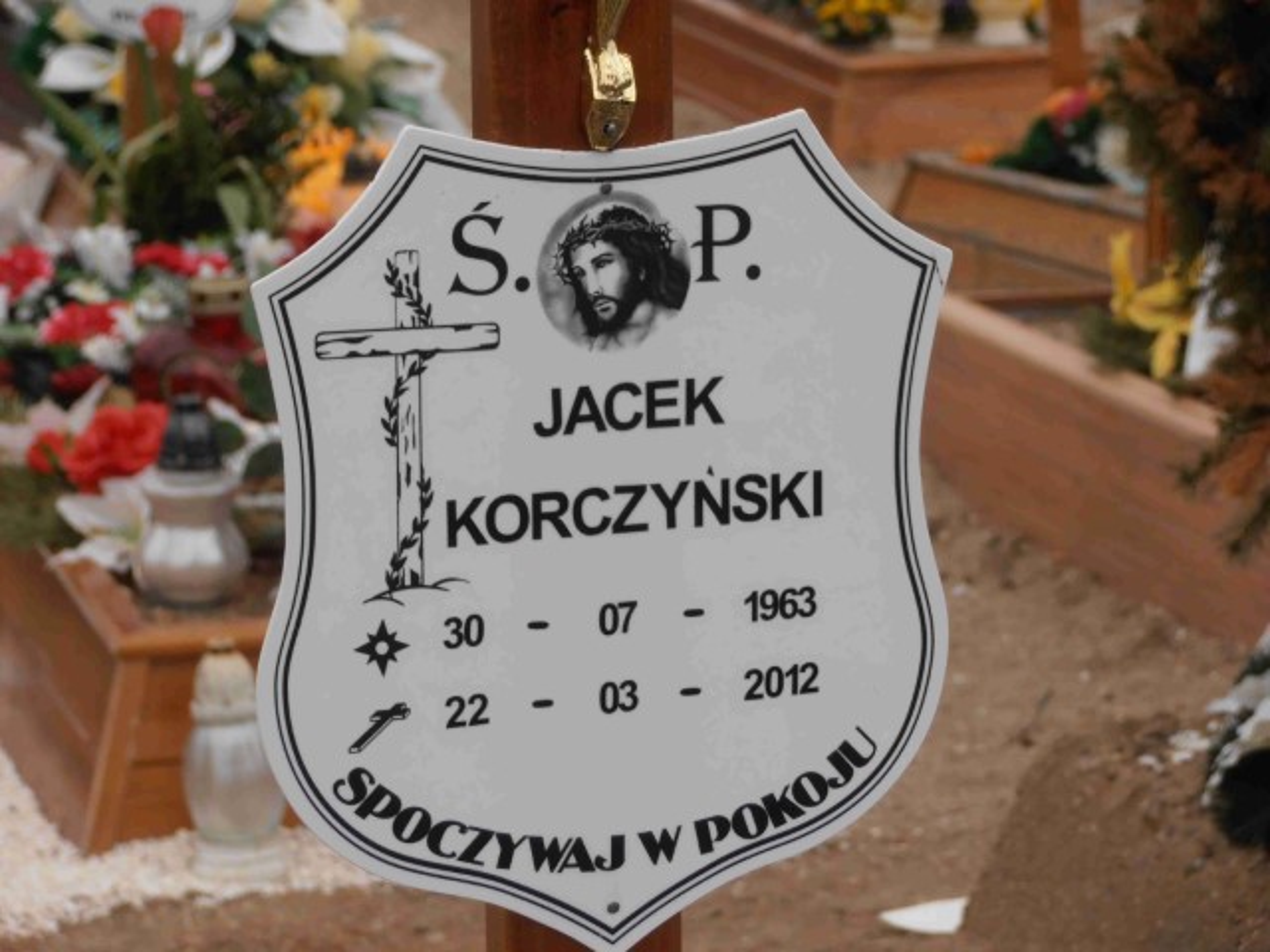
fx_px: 6090
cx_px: 635
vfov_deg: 8.9
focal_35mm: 166
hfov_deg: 11.9
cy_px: 476
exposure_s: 1/400
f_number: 5.9
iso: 80
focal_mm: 29.44
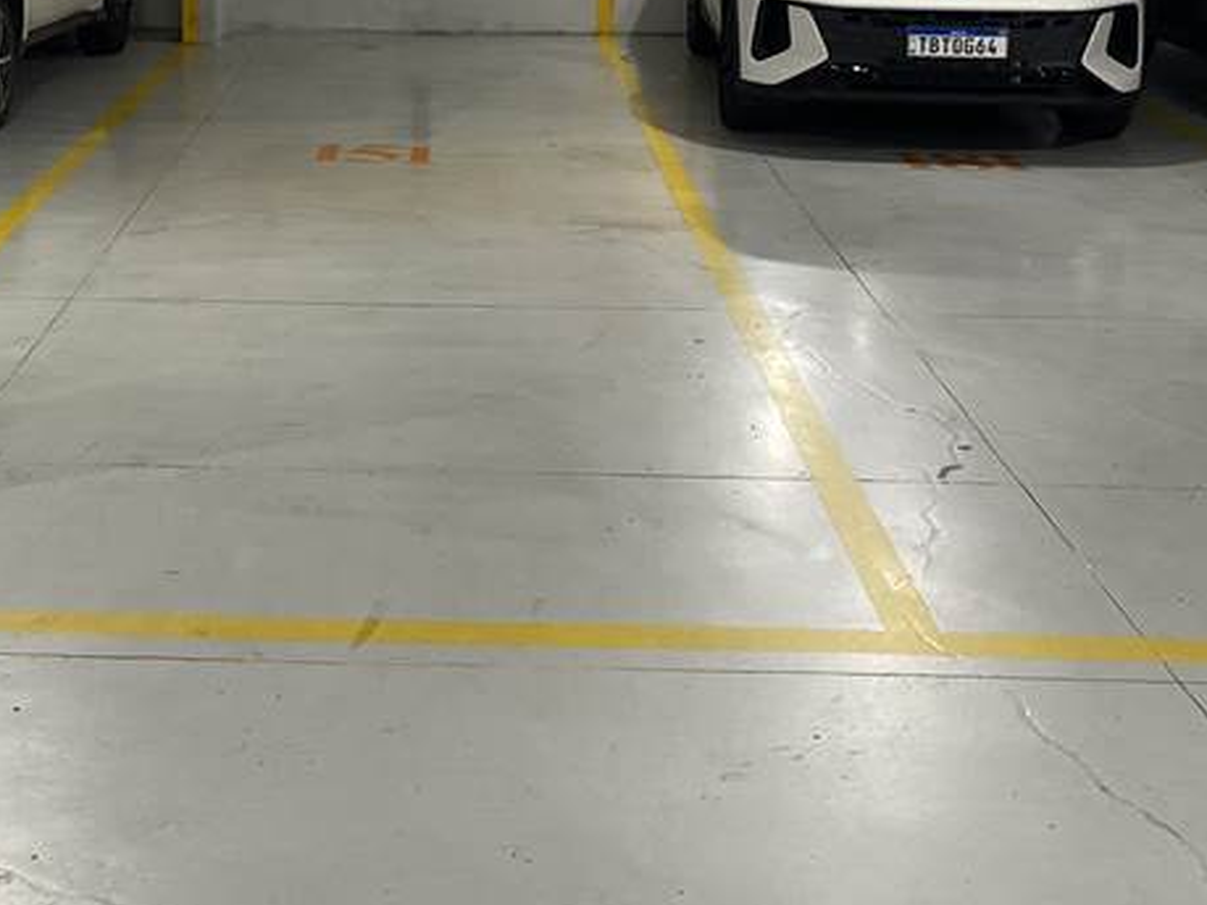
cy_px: 42
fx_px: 2022
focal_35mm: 58
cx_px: 389
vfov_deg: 24.3
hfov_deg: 32.9
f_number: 1.6
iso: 200
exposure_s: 1/60
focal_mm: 4.2
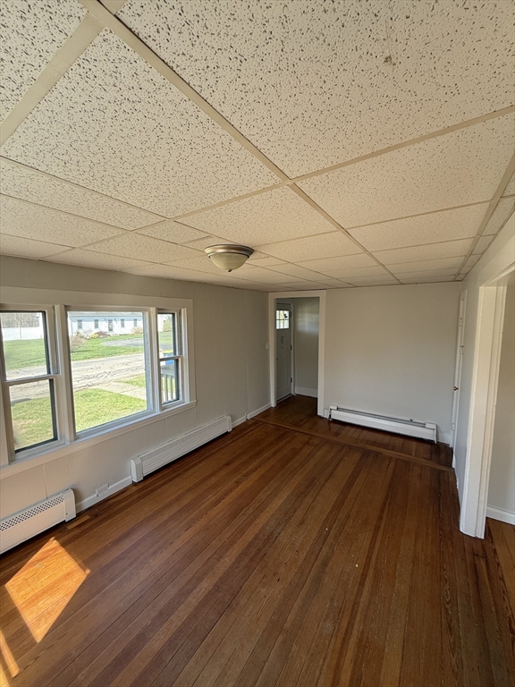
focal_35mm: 14
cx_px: 258
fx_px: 278
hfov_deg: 85.7
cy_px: 344
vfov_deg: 102.1
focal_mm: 2.22
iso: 64
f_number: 2.2
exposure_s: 1/111
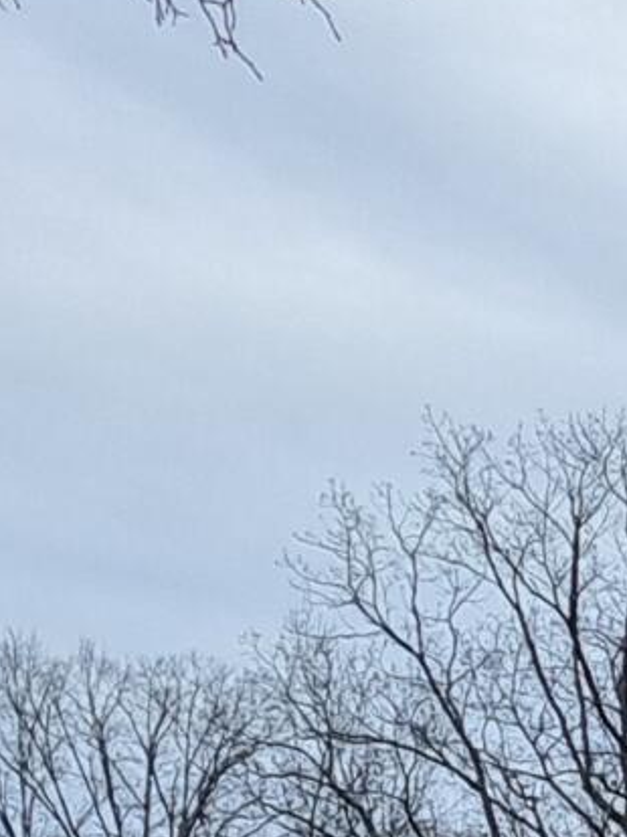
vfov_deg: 9.8
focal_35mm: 174
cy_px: 2084
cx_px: 1365
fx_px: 4207
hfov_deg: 8.0
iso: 50
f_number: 1.8
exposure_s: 1/60
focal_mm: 5.23
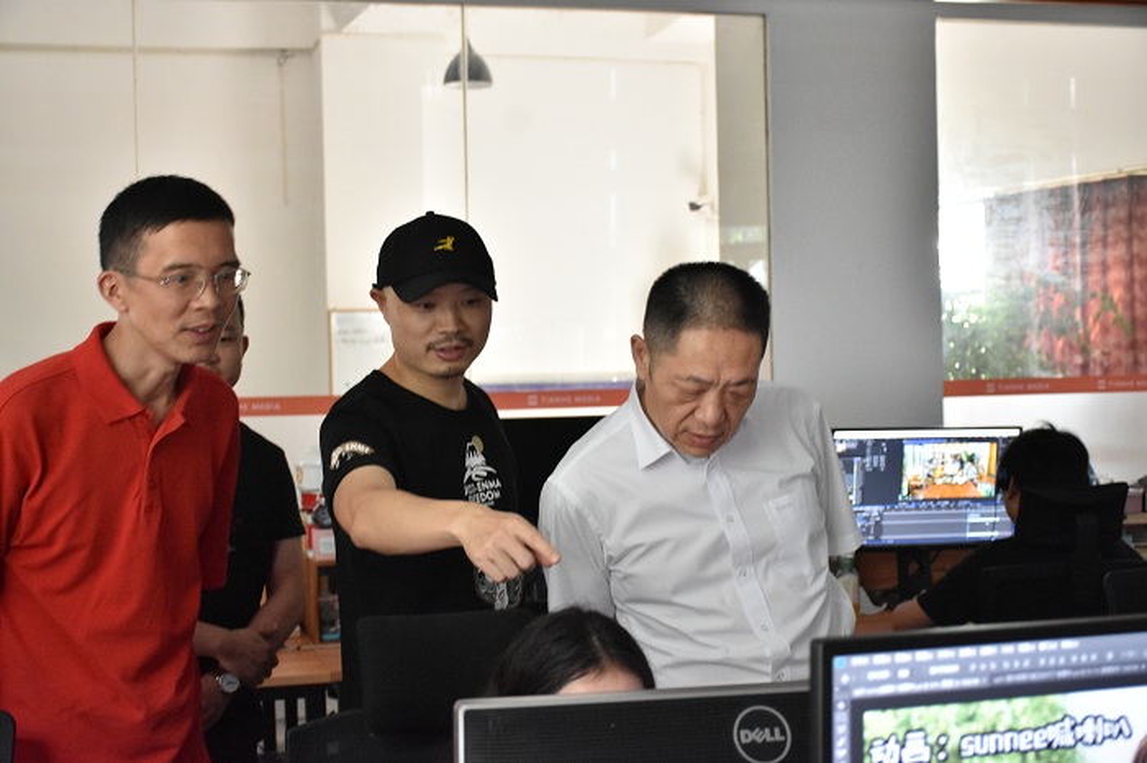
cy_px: 382
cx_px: 574
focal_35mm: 52
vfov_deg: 25.7
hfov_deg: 37.9
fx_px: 1672
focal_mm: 35
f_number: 4.2
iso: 2500
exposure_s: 1/40
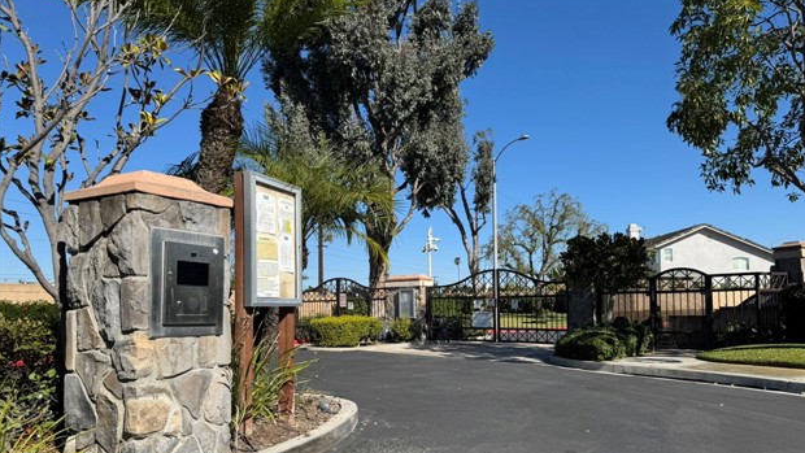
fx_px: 576
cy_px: 286
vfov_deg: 42.6
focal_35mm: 27
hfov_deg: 69.8
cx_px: 413
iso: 80
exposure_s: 1/5348
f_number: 1.78
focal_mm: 6.76
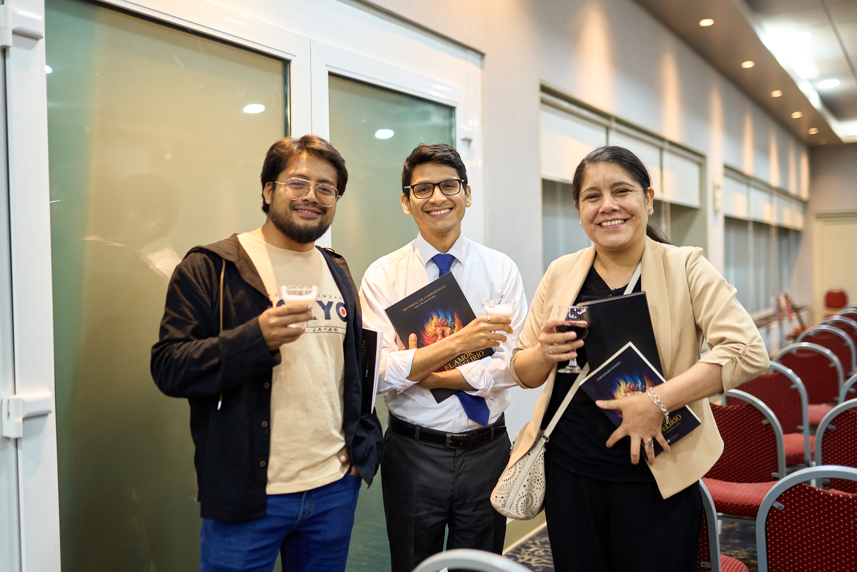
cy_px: 292
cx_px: 425
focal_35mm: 36
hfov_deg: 53.1
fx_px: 857
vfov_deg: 36.9
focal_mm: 35
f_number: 1.4
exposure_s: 1/125
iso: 800
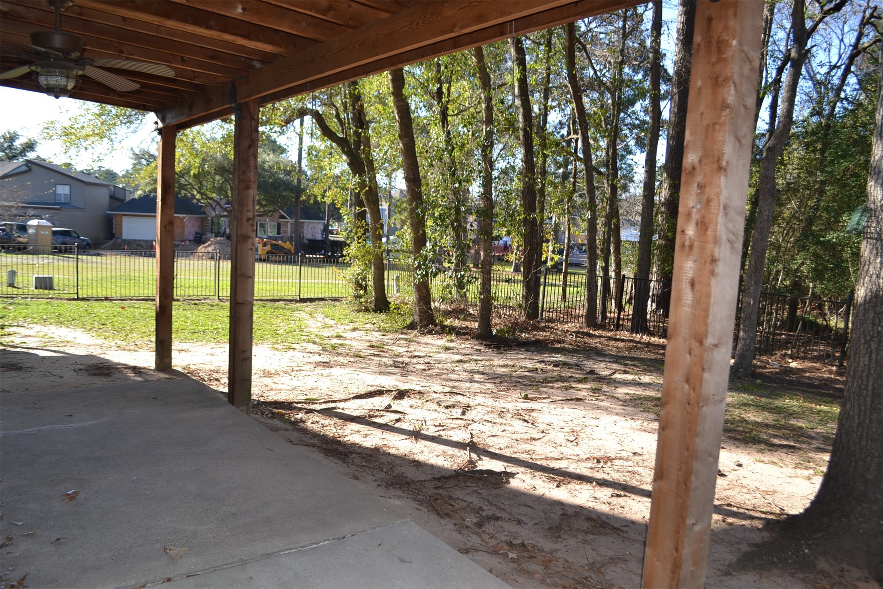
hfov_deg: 67.4
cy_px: 294
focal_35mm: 27
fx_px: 662
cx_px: 442
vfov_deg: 47.9
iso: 100
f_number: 3.5
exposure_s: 1/200
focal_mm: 18
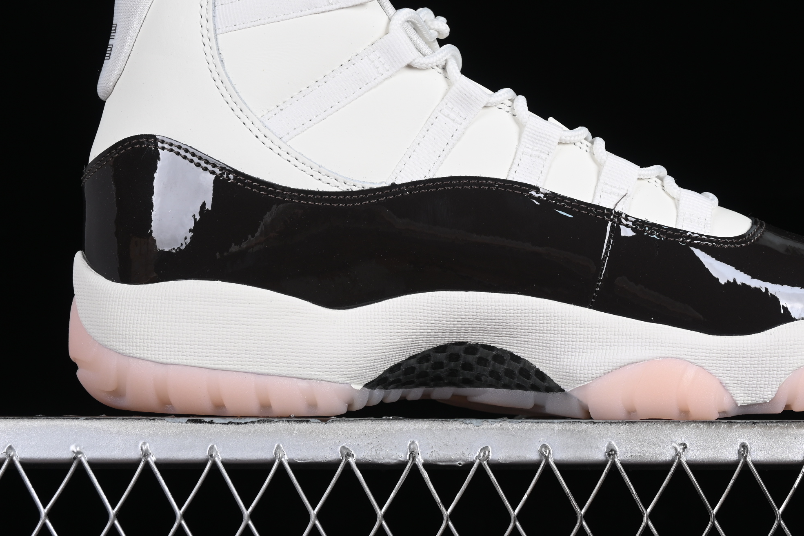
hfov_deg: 19.3
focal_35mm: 106
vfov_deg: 12.9
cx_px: 492
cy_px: 189
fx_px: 2367
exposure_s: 1/80
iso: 160
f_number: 8
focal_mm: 50
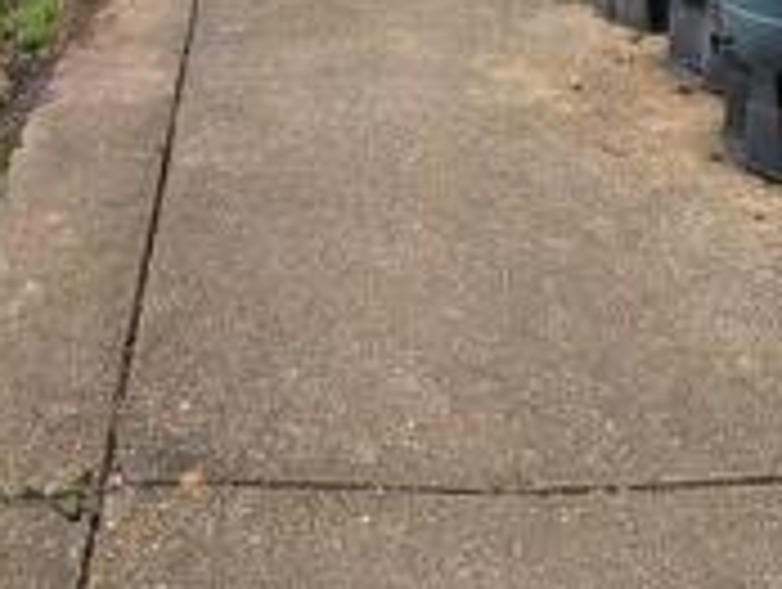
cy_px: -330
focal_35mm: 40
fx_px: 905
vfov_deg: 25.4
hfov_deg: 45.5
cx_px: 218
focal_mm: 2.02
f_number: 1.7
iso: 91
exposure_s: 1/501
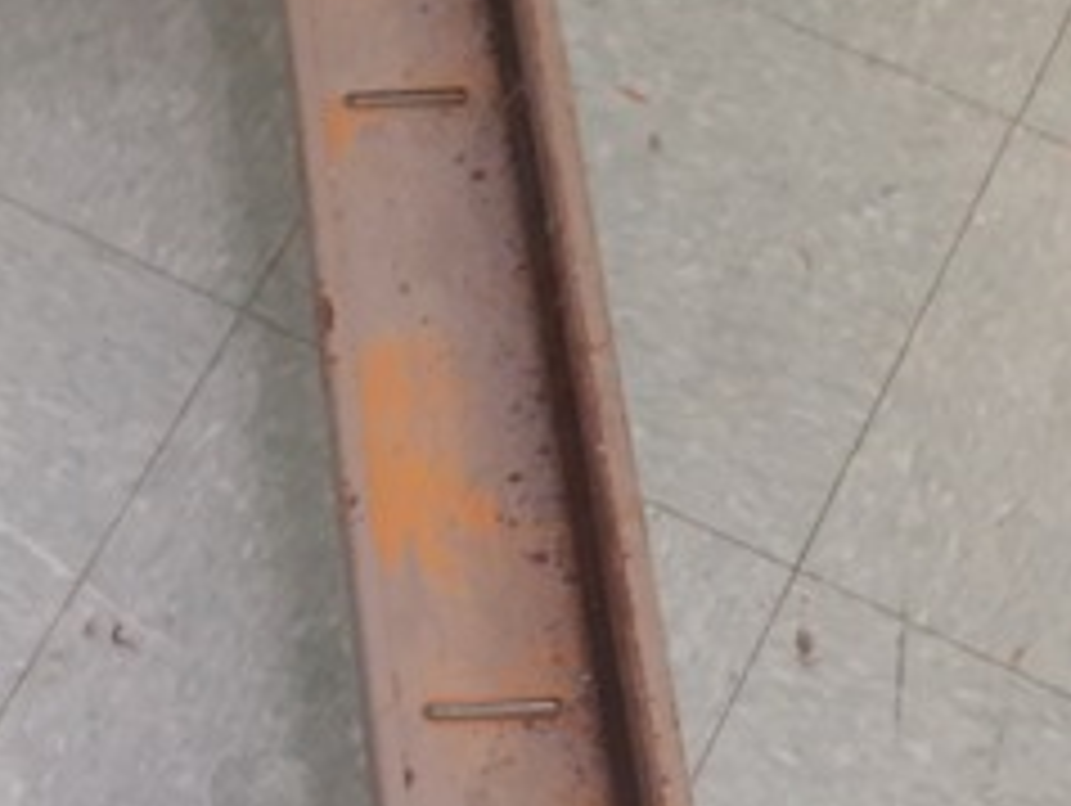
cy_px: 977
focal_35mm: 64
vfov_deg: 21.3
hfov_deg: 28.4
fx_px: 1982
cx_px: 0
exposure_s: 1/60
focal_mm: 4.6
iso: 320
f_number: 2
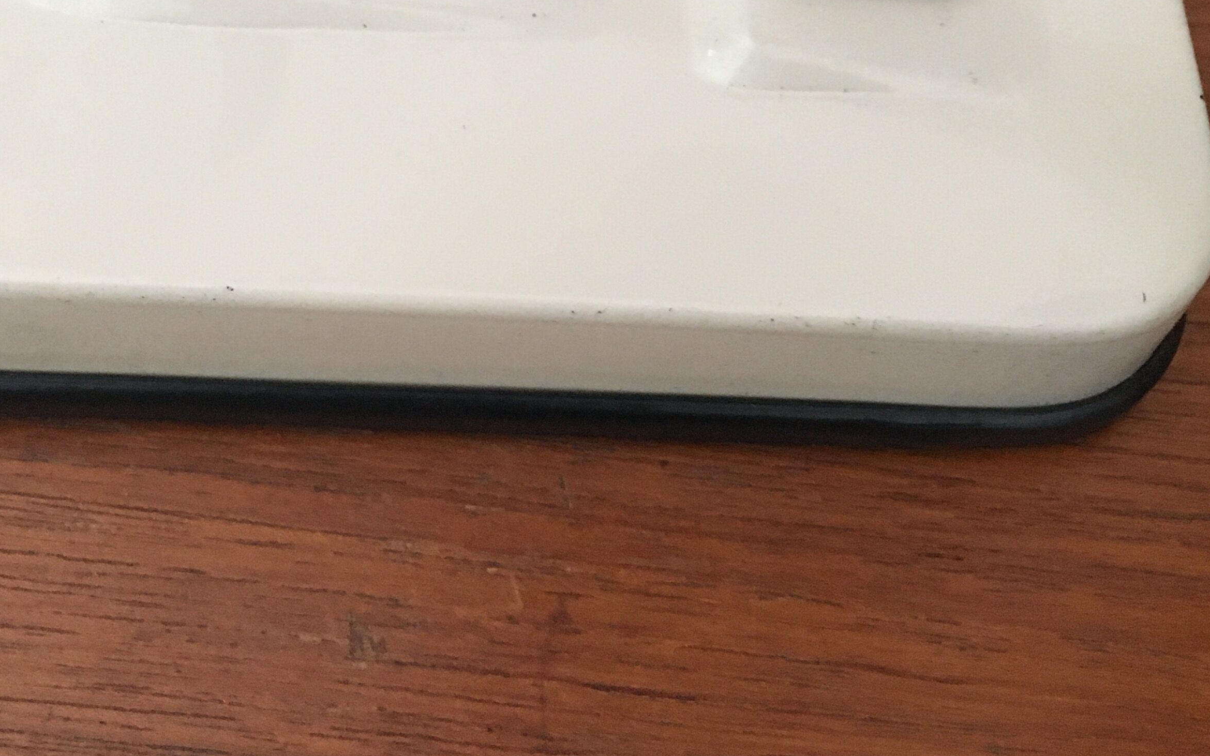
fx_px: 1748
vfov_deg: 24.0
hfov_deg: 38.1
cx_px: 533
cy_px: 150
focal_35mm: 53
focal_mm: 4.15
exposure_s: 1/17
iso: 250
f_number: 2.2
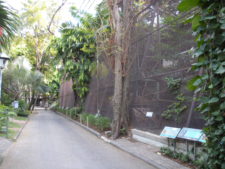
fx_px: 234
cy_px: 84
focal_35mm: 36
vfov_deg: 39.7
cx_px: 112
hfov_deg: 51.4
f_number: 3.5
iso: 187
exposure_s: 1/65.4
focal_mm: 6.3
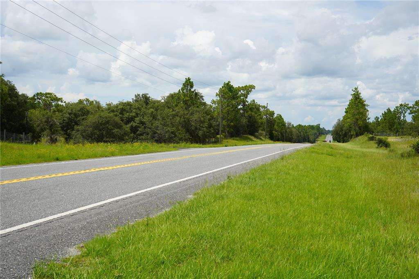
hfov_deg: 41.9
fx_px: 547
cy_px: 140
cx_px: 210
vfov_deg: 28.6
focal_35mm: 47
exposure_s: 1/200
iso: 100
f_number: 11
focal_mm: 47
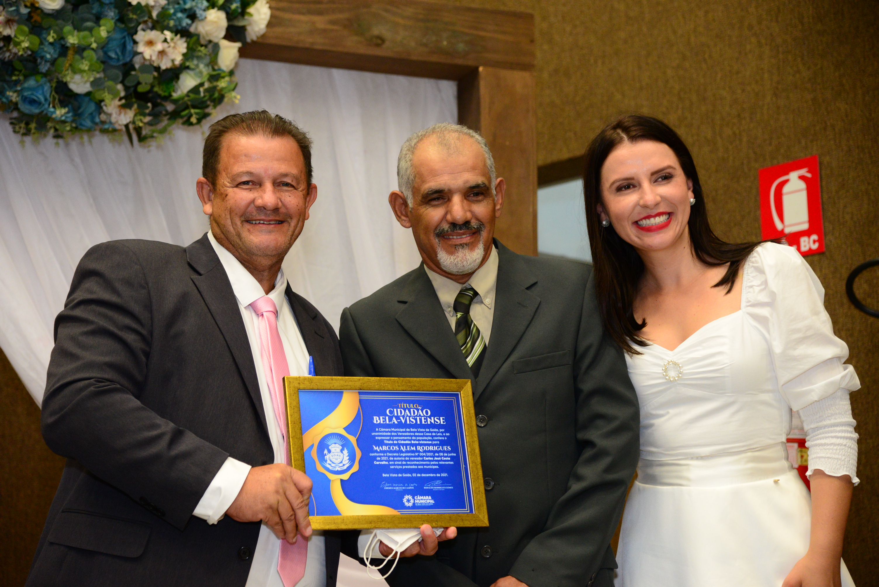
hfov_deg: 26.0
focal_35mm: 78
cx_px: 440
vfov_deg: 17.5
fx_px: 1905
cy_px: 294
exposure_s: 1/125
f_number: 4
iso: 3200
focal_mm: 78
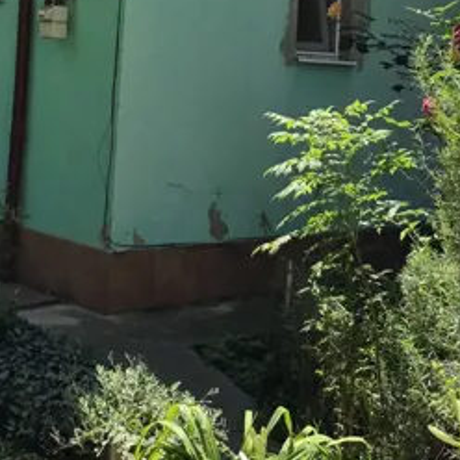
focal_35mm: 82
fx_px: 1233
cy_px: -30
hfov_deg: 20.9
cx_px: 96
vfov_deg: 20.3
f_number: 1.7
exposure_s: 1/5447
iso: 80
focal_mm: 6.3
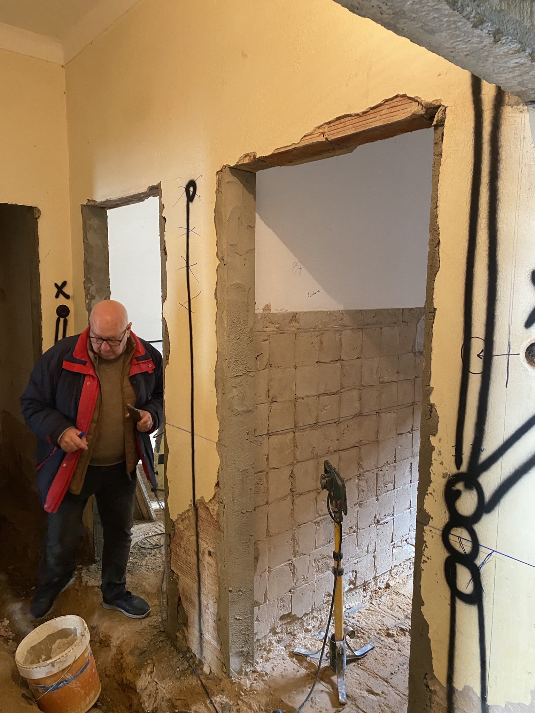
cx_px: 268
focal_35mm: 26
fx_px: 536
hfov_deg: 53.1
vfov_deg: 67.3
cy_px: 356
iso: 320
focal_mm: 4.25
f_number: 1.8
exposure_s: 1/50
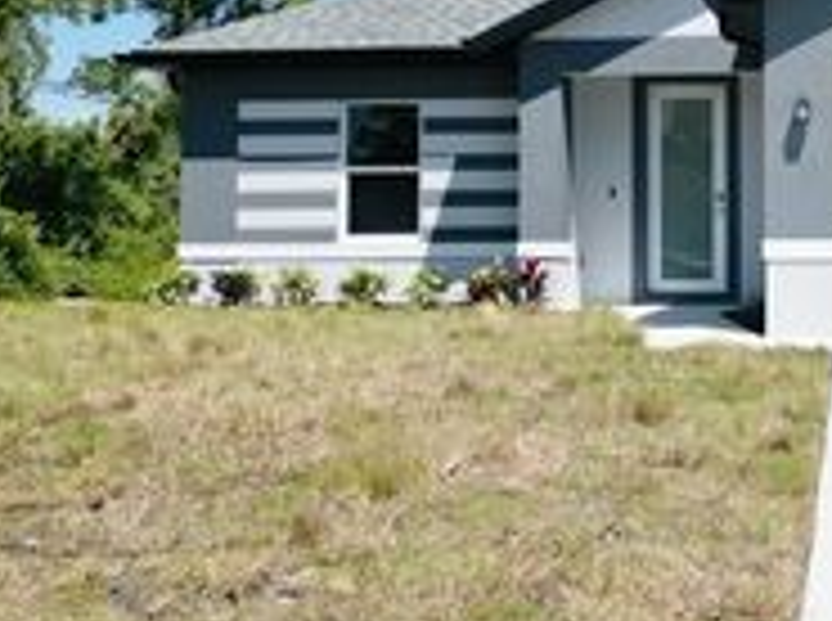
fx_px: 1559
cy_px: 151
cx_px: 801
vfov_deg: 22.3
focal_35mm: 65
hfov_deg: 28.3
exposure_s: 1/8000
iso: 200
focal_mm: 6.72
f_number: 1.7
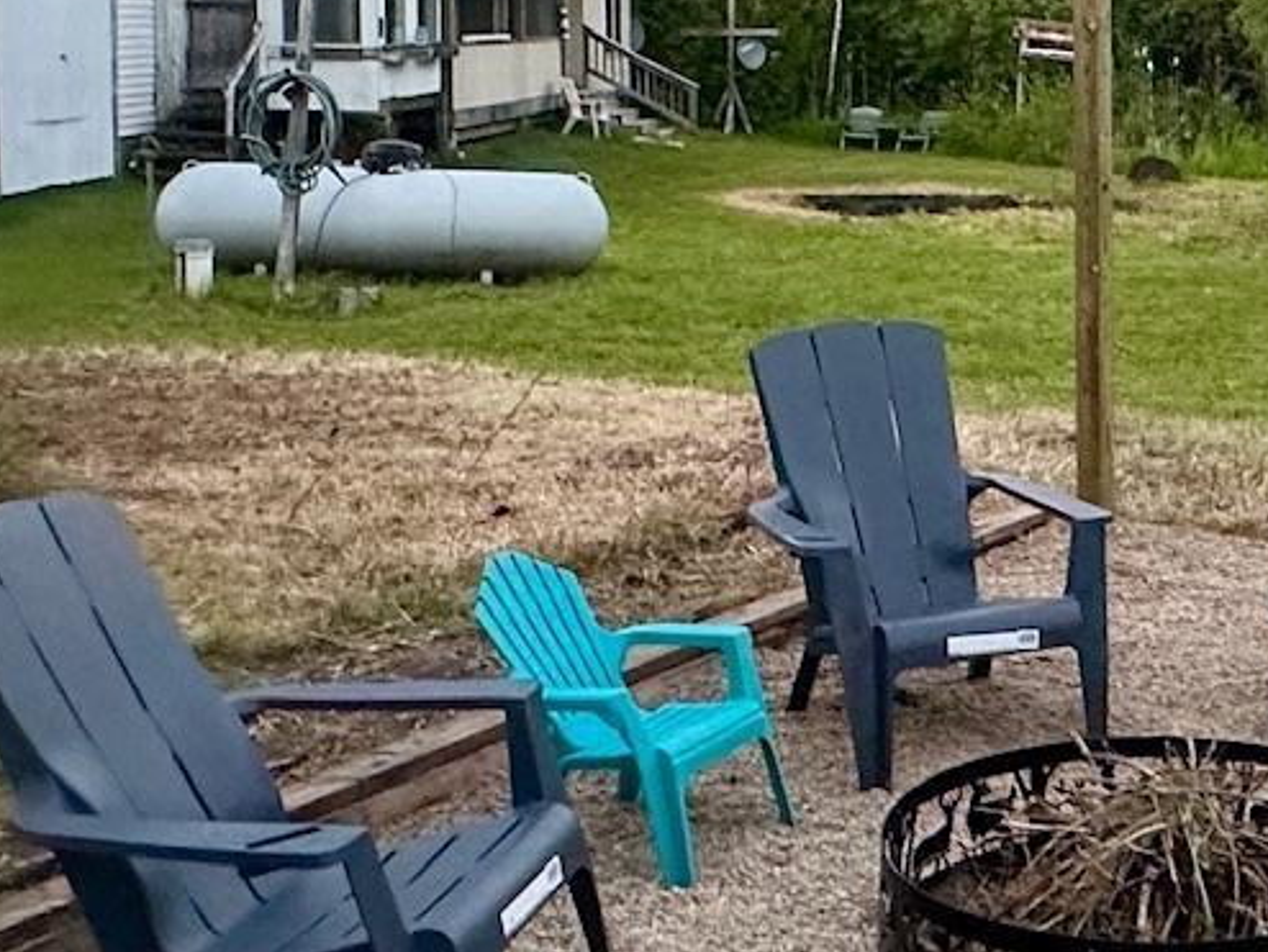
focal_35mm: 58
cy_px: 92
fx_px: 2126
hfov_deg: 31.2
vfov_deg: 24.5
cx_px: 1214
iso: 320
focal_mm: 2.22
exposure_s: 1/69
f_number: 2.2
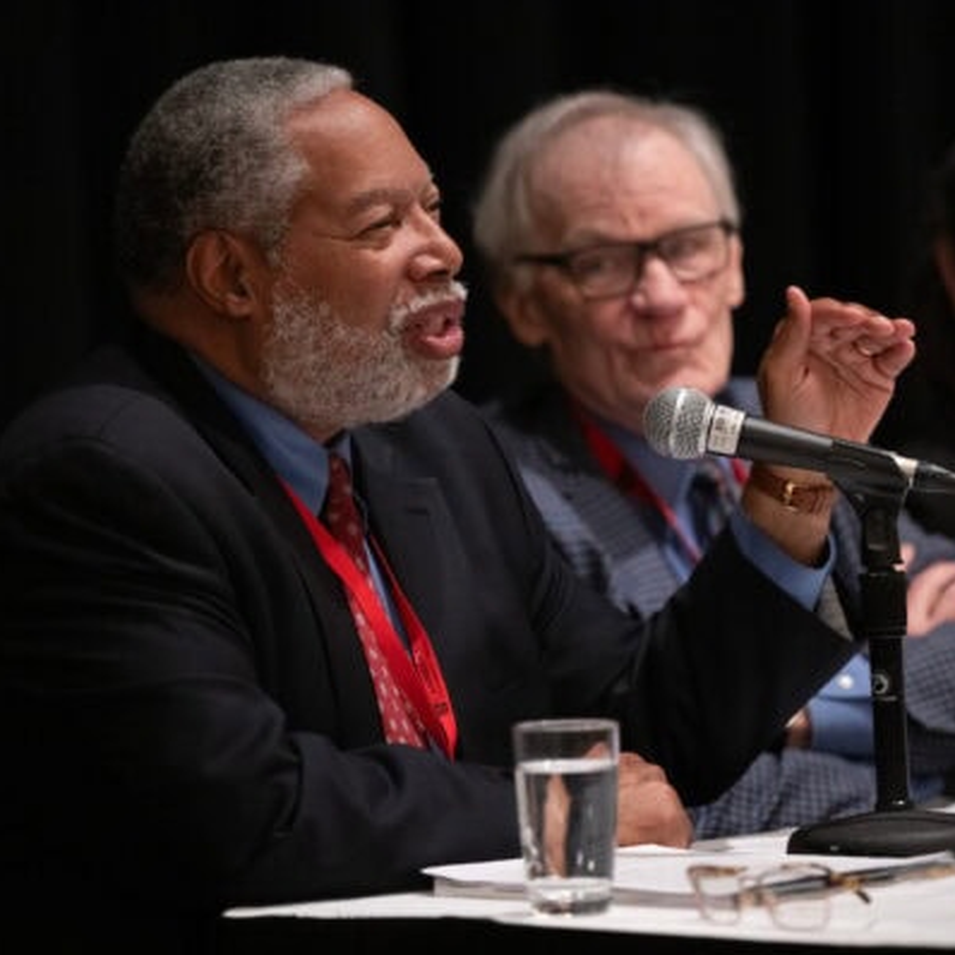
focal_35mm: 205
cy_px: 478
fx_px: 6399
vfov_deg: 8.5
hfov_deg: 8.5
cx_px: 513
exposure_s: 1/125
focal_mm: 160
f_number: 2.8
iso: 1600
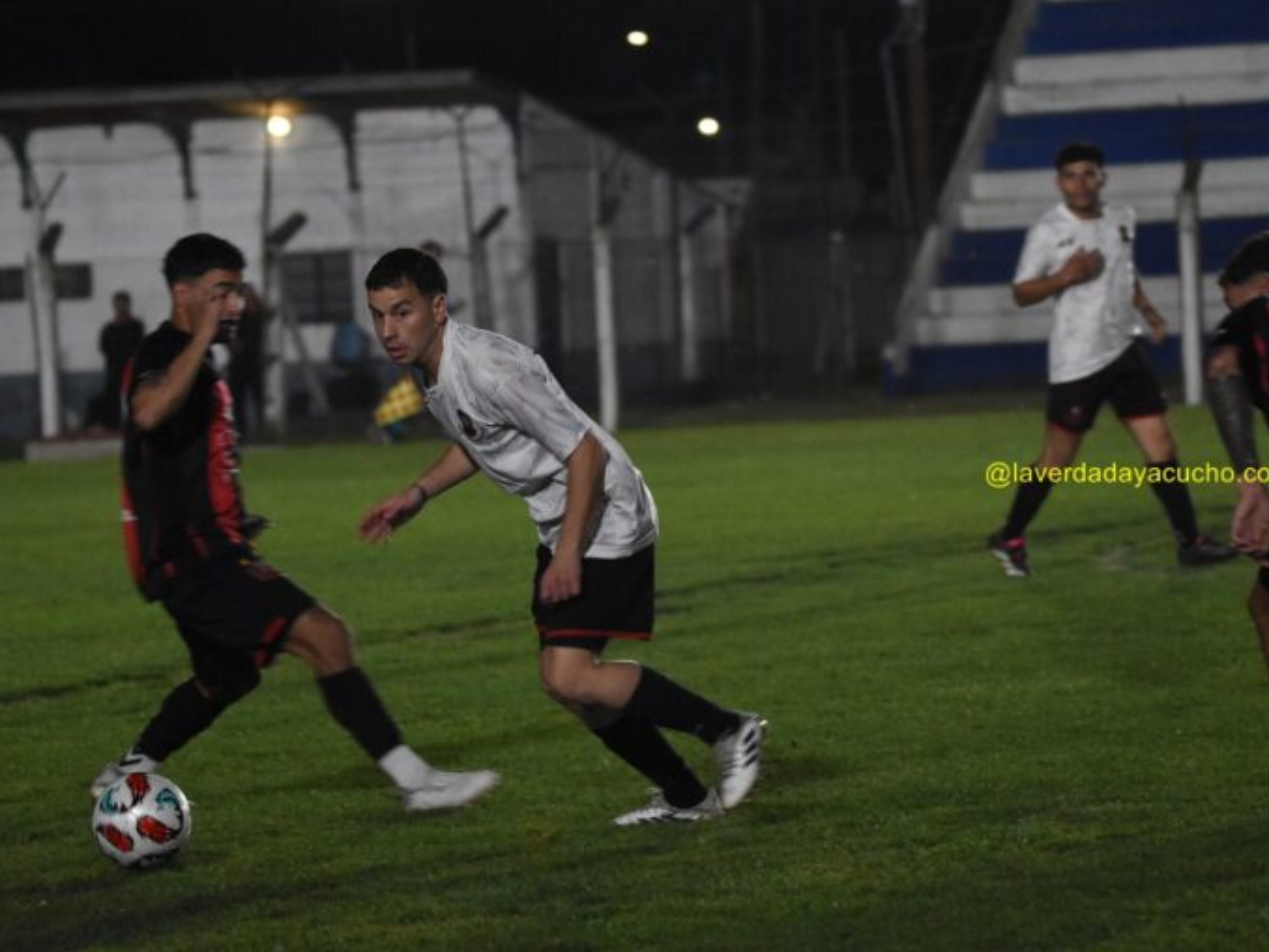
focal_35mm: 245
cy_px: 475
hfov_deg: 8.1
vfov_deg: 6.1
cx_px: 614
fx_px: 8985
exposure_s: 1/250
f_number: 5
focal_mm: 150
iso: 5000
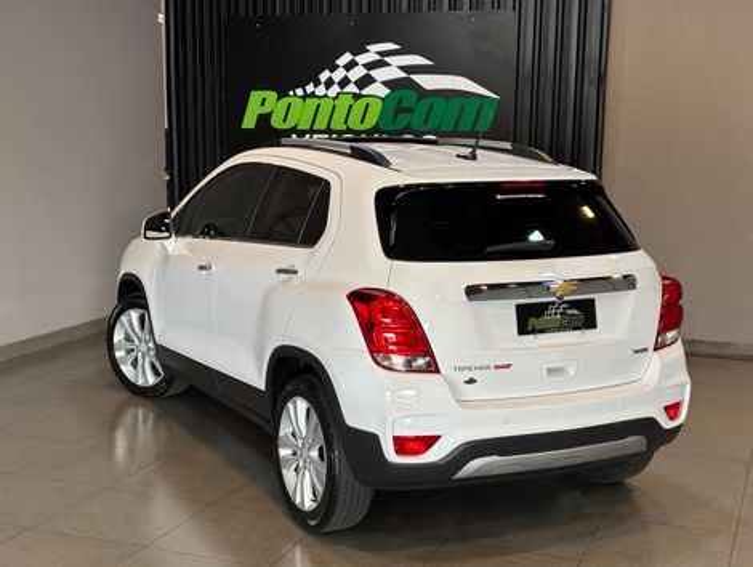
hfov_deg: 36.8
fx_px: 1133
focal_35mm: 52
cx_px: 376
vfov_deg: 28.1
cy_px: 284
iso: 80
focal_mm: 5.96
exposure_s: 1/60
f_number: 1.6
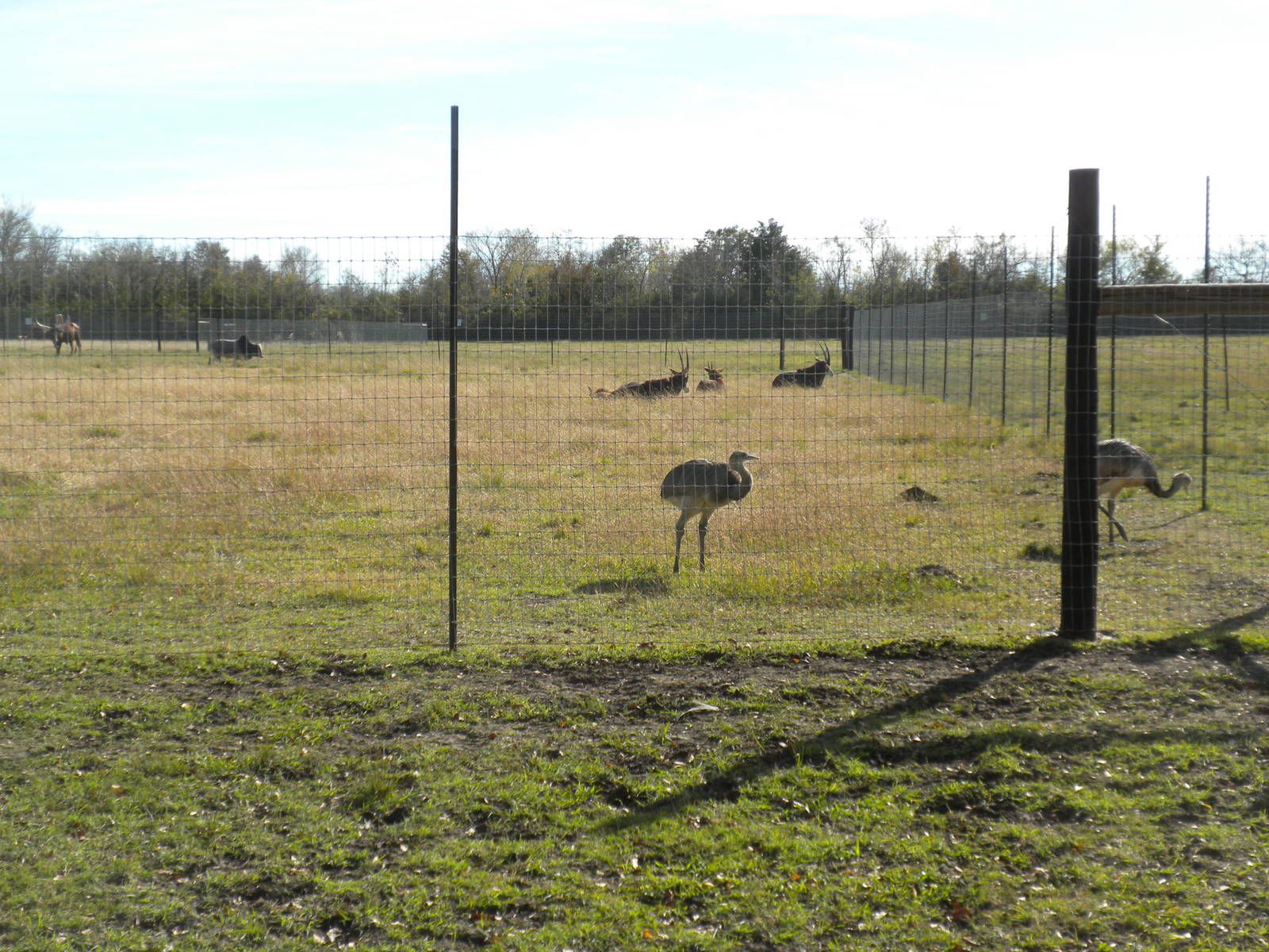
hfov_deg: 36.8
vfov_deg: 28.0
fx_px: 1906
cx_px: 634
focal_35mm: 52
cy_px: 476
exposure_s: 1/470
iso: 76
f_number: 4.3
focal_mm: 9.1
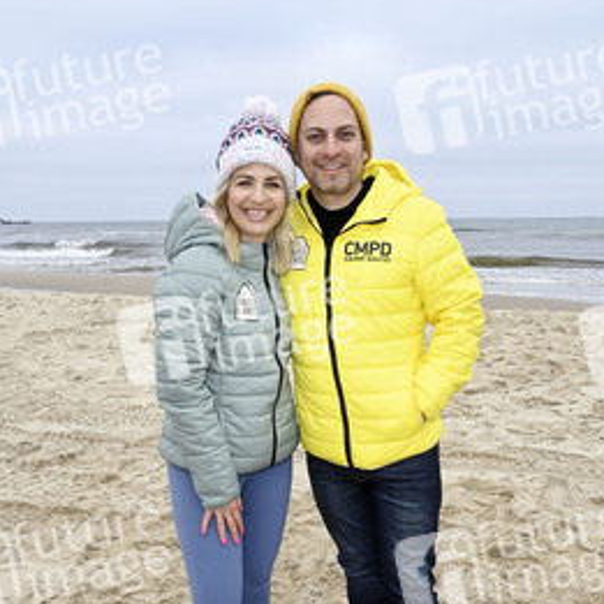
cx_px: 303
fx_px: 770
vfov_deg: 41.7
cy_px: 447
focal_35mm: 39
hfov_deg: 42.8
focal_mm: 30
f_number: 14
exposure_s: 1/200
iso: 1000
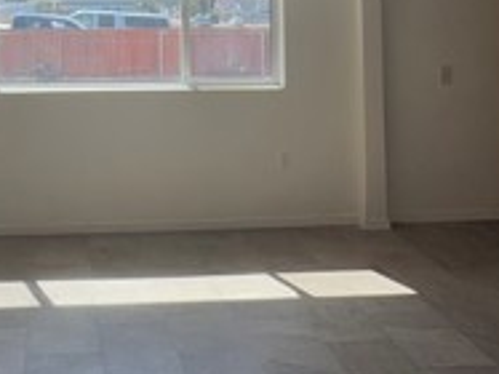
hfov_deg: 38.4
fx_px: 691
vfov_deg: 27.1
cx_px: 112
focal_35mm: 48
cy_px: -61
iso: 40
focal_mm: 2.22
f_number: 2.2
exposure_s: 1/373
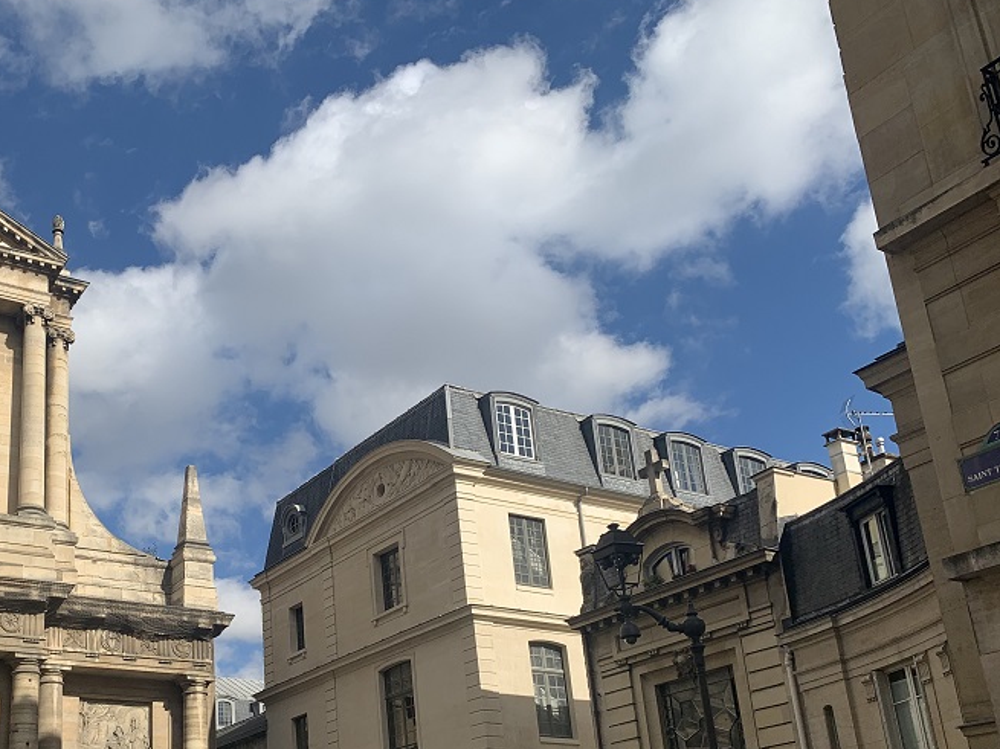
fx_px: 1155
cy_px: 554
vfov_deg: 35.2
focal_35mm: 40
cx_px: 246
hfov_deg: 45.1
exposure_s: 1/3086
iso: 25
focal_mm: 4.25
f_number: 1.8
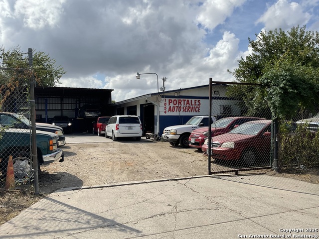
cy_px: 120
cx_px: 160
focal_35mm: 29
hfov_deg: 61.7
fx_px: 267
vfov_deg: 48.2
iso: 16
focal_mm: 3
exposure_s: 1/3125
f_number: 1.8
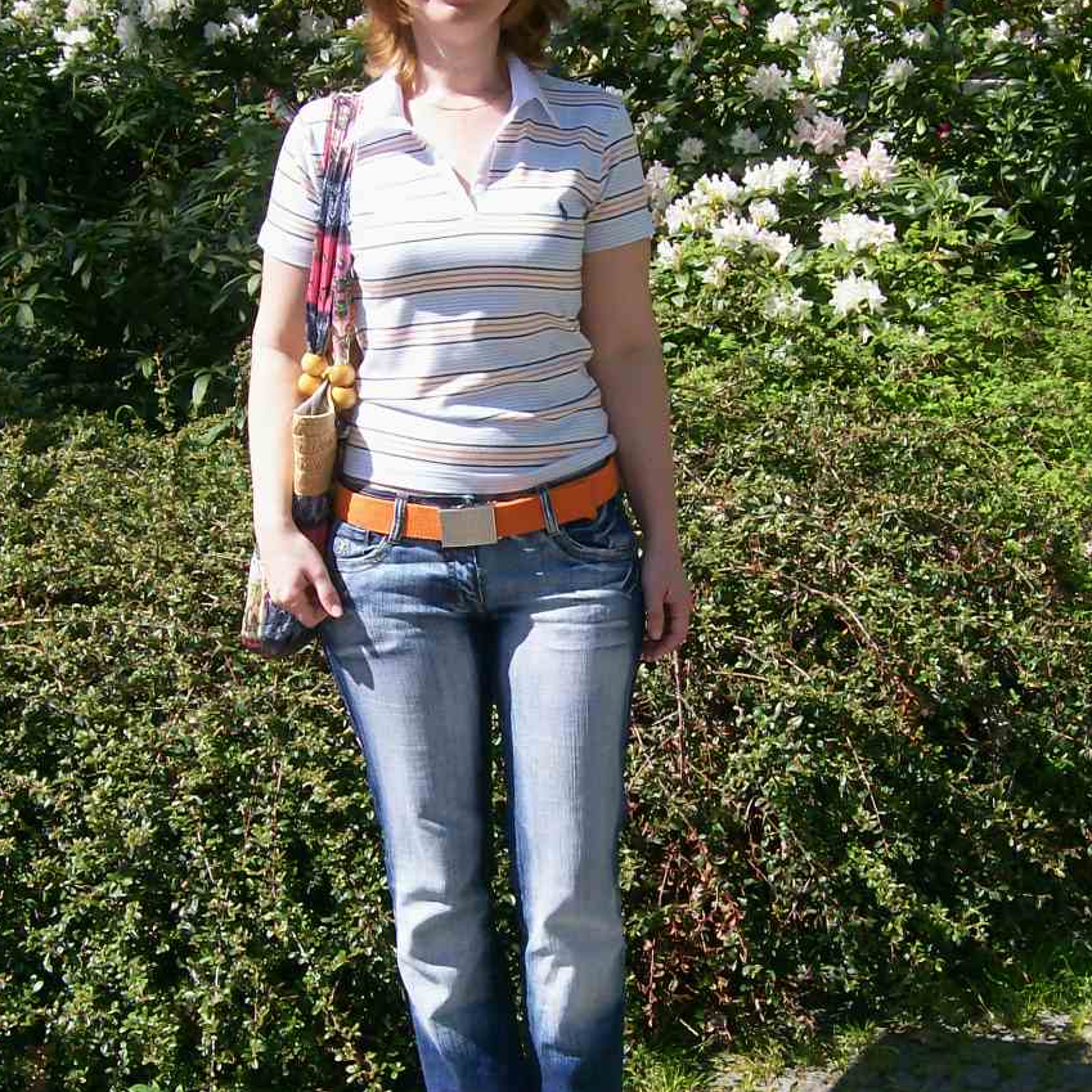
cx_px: 508
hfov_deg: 28.6
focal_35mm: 60
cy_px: 530
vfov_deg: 28.6
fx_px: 2141
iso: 80
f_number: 4.8
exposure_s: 1/369
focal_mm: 6
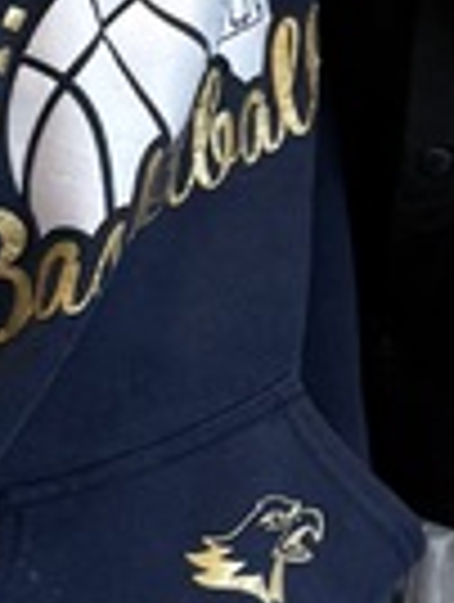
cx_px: 1079
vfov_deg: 10.4
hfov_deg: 7.6
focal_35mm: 183
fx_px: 3190
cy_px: -333
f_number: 1.78
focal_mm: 6.76
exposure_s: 1/120
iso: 125
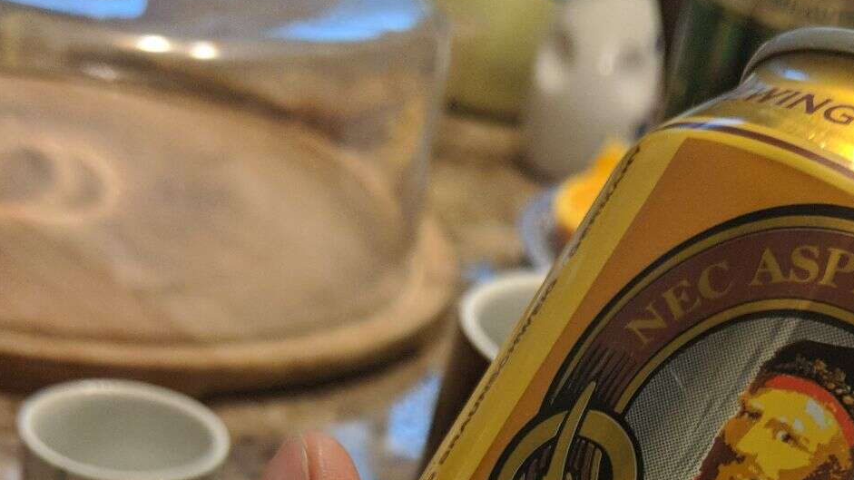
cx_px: 563
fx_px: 1449
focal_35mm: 64
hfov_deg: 32.6
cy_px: 807
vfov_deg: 16.4
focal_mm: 4.44
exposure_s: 1/30
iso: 400
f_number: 1.8
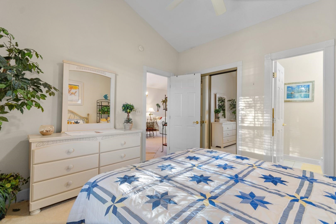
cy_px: 112
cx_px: 168
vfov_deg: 77.3
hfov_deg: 100.4
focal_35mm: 15
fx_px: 140
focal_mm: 10
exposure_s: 1/2
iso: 100
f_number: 4.5
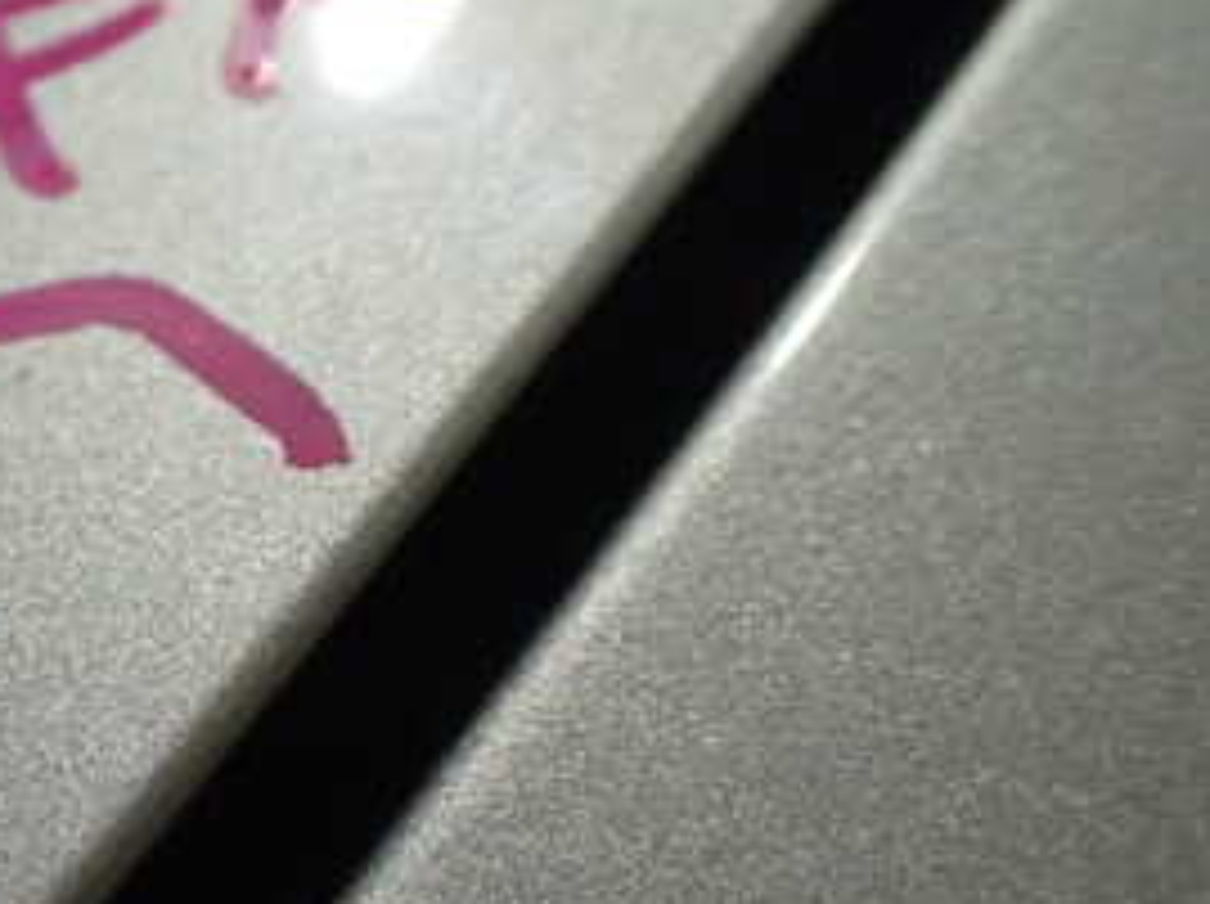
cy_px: 607
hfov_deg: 26.9
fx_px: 2339
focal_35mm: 67
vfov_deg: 21.8
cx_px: -81
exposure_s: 1/60
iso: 800
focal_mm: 5.4
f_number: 2.3
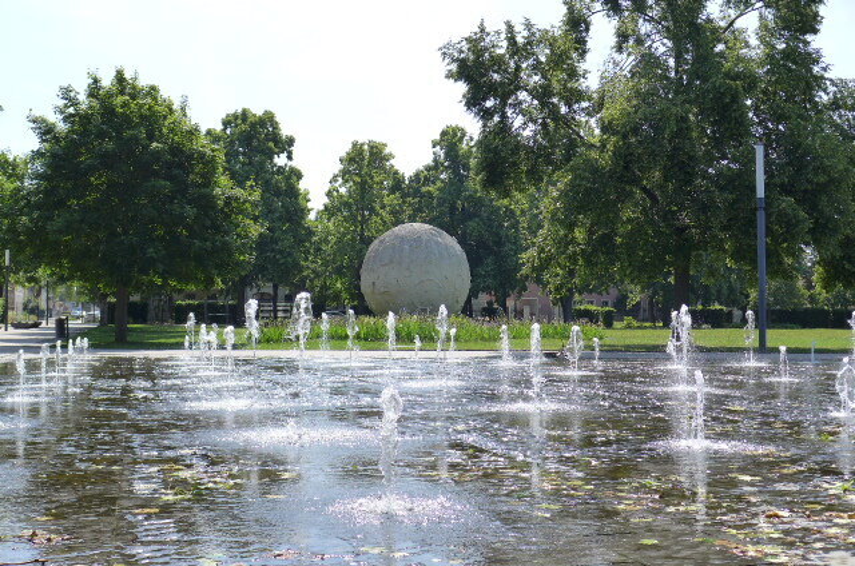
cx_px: 428
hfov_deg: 42.0
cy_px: 283
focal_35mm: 47
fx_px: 1114
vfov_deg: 28.5
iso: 125
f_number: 2.8
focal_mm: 9.2
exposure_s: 1/2000
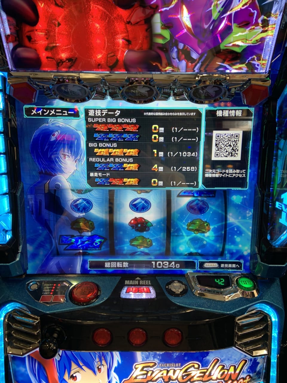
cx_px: 144
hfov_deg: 53.1
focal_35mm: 26
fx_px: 287
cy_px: 192
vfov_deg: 67.3
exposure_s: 1/98
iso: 64
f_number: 1.8
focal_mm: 4.25
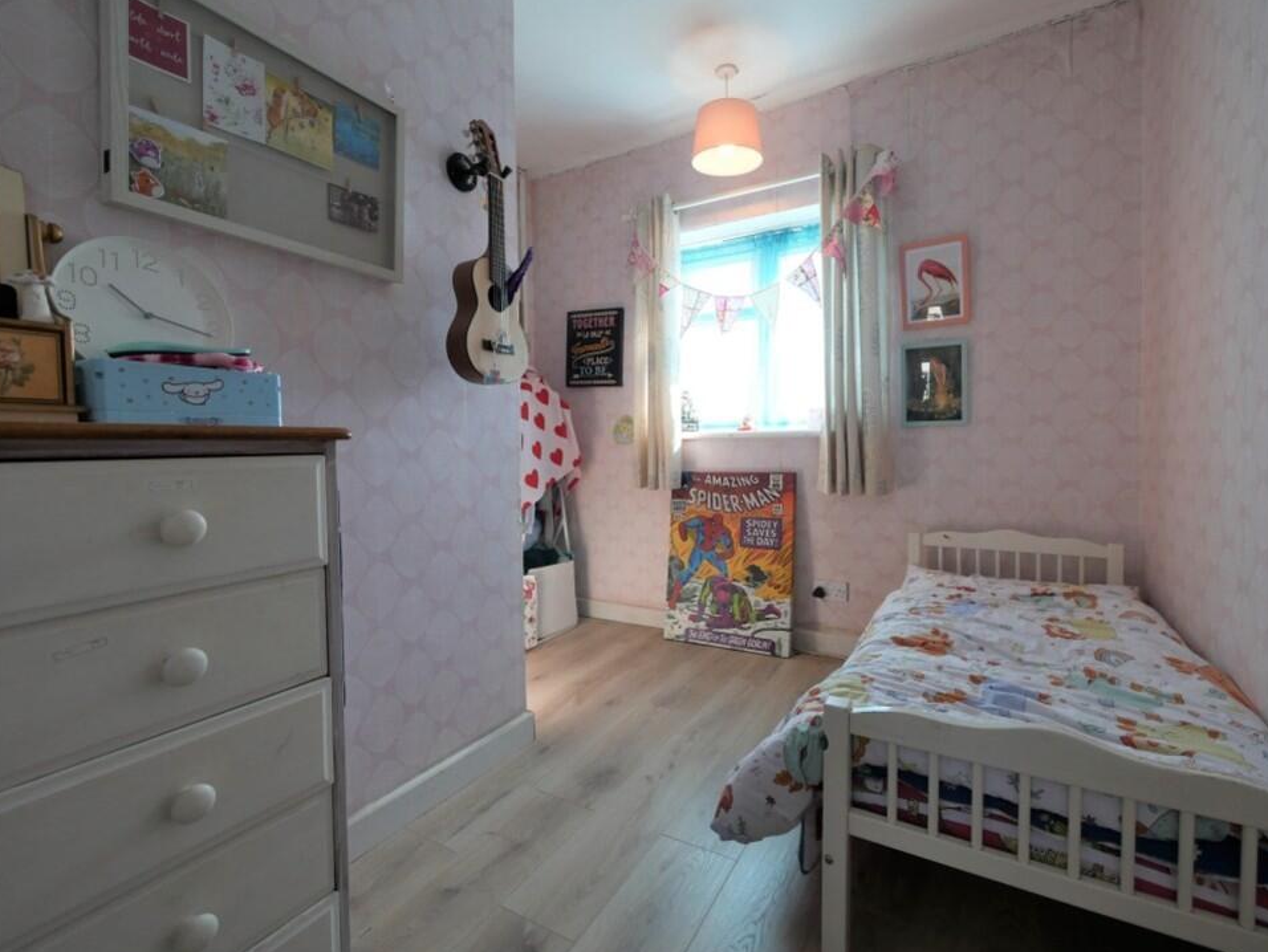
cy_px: 459
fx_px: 550
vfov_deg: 81.8
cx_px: 670
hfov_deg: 98.0
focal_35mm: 15
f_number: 4
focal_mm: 7
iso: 320
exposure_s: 1/60
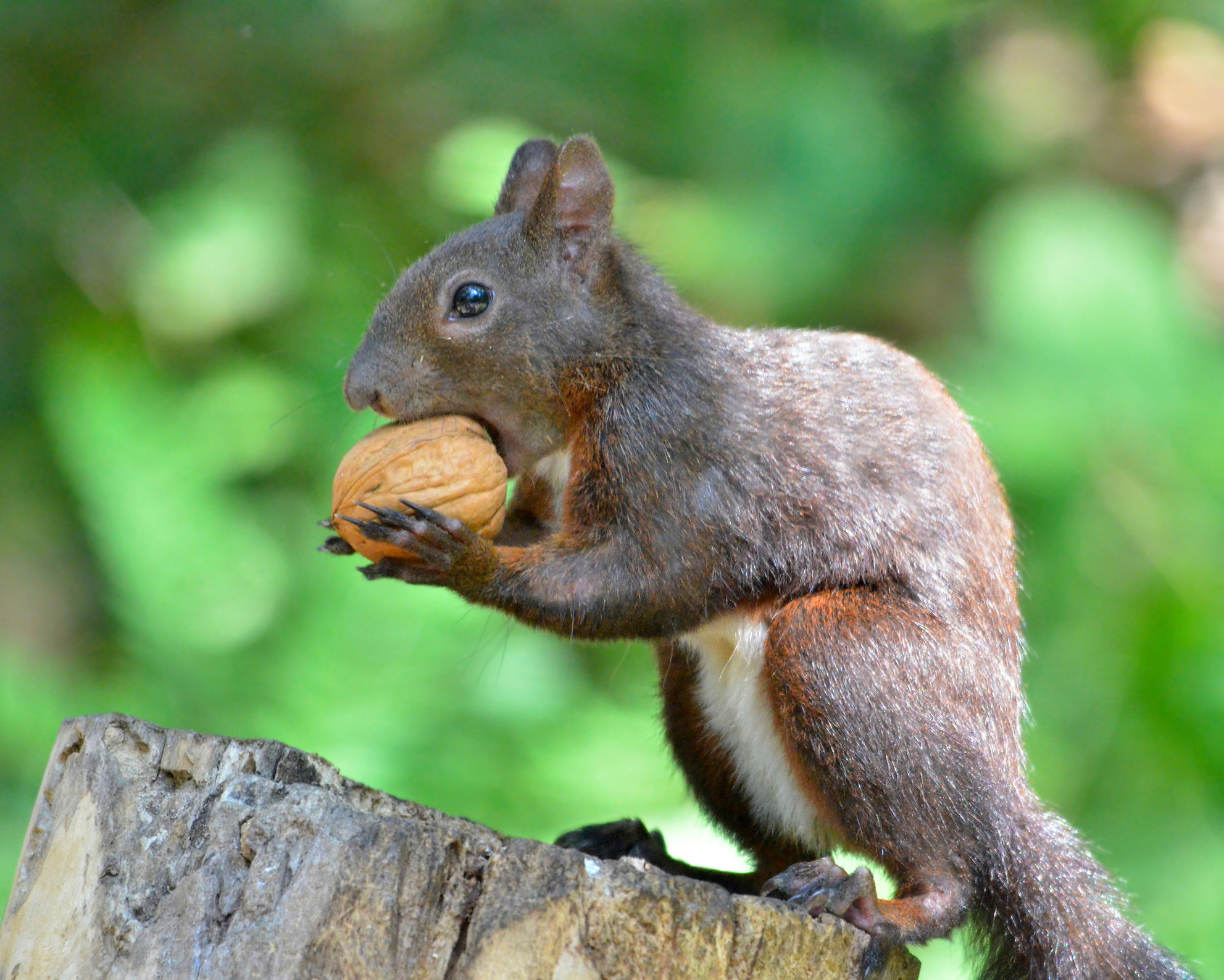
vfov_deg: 1.8
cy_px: 490
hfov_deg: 2.3
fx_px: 30796
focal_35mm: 850
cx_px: 691
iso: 3600
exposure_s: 1/400
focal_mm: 500
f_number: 6.3
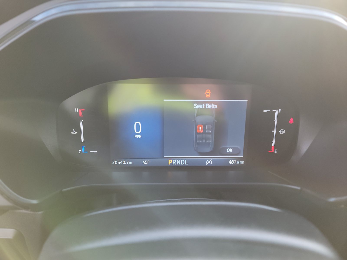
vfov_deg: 56.8
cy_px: 130
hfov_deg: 71.6
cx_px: 174
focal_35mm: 24
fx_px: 241
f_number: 1.8
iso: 260
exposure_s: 1/59
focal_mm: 6.7
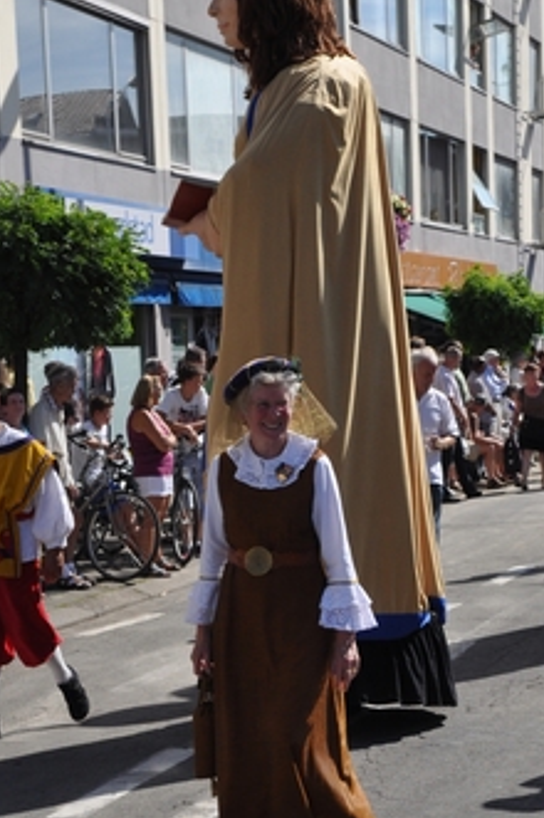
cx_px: 225
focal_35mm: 87
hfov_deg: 15.7
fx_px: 1976
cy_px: 568
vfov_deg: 23.3
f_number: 7.1
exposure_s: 1/1600
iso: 400
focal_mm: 32
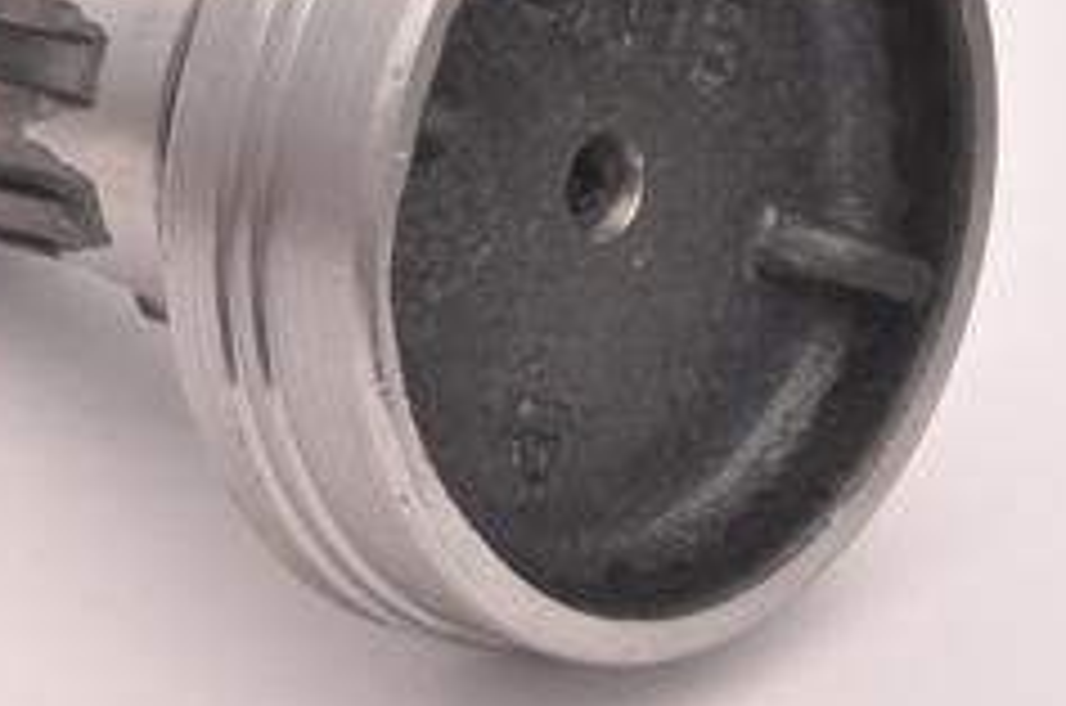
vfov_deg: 9.0
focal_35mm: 152
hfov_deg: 13.5
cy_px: 180
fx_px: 4492
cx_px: 414
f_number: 25
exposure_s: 1/125
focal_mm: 48
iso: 3200
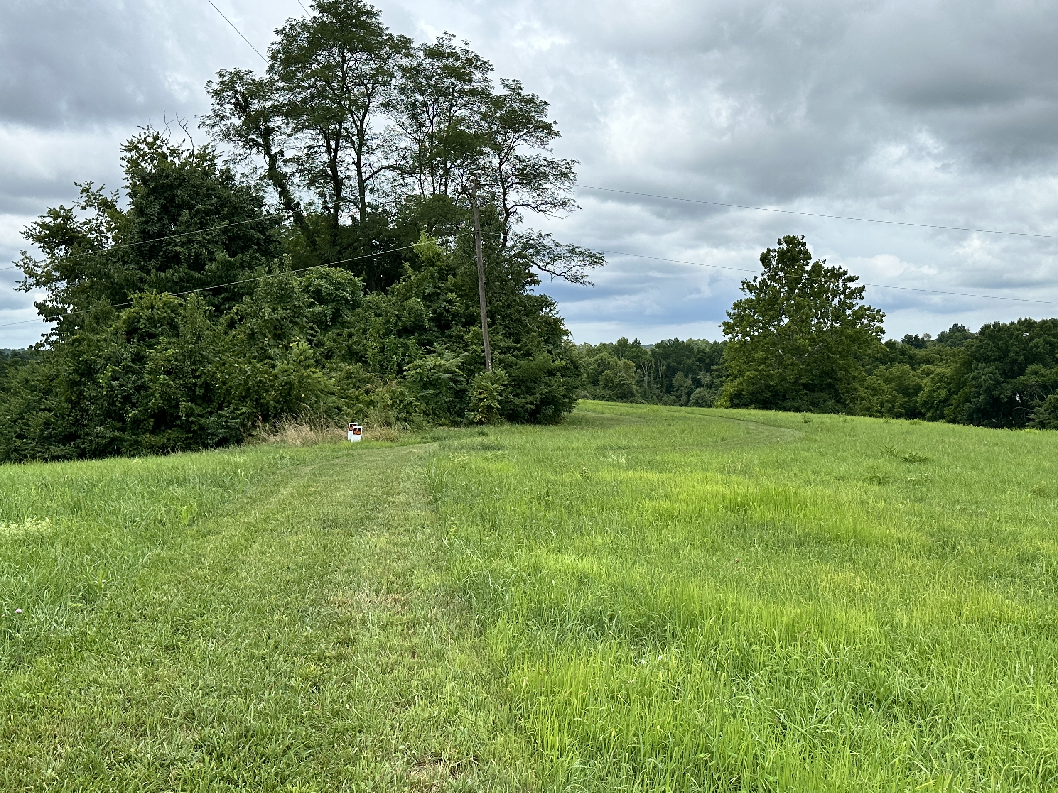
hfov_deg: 48.8
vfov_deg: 37.7
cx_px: 618
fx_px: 1161
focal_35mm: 38
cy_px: 402
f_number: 1.78
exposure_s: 1/5848
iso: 80
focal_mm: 6.86
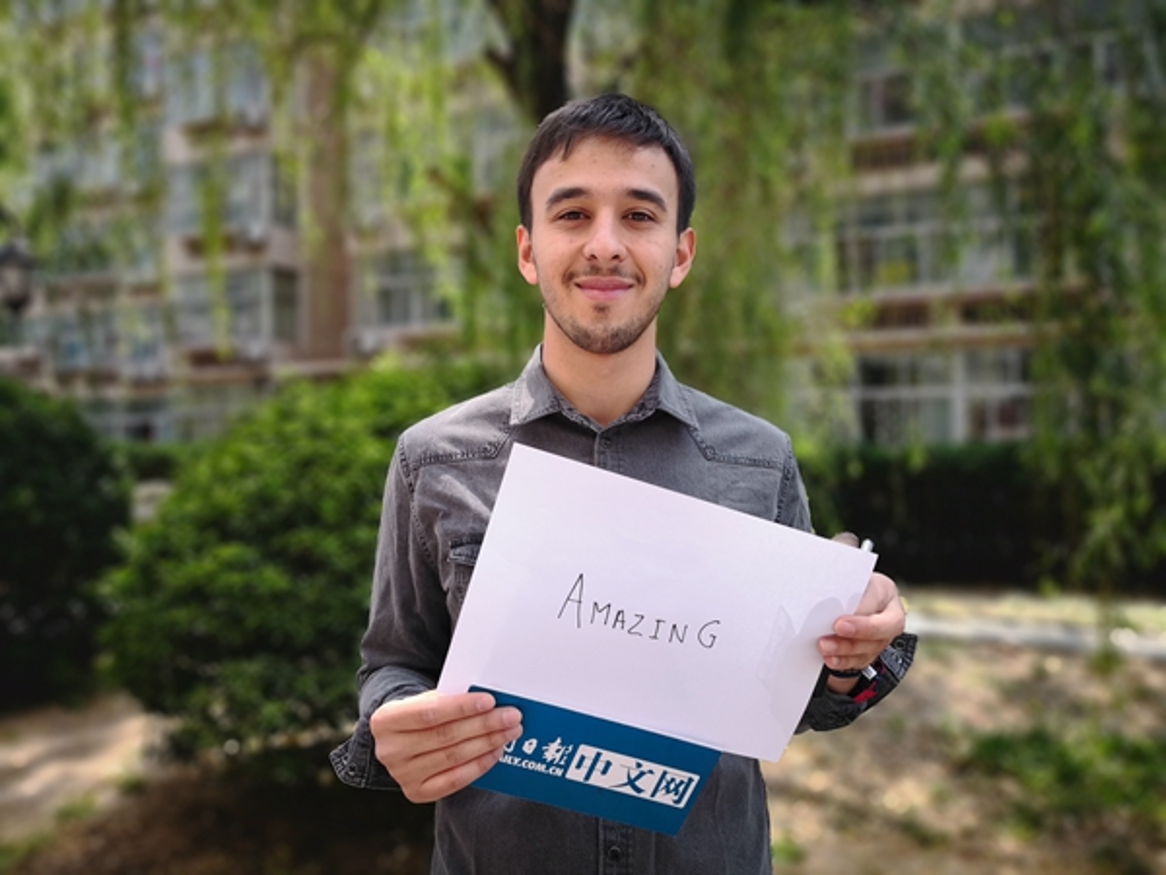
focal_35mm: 27
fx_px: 909
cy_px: 438
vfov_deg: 51.4
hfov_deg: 65.3
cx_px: 583
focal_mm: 3.95
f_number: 1.6
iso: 50
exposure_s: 1/431
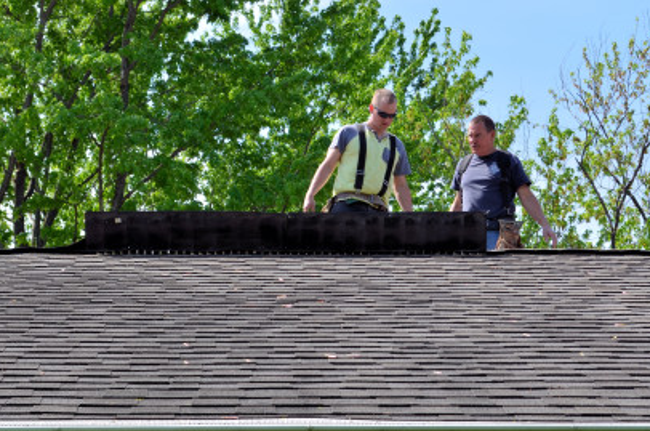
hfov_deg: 20.1
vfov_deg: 13.4
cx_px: 317
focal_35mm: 102
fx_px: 1831
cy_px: 252
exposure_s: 1/125
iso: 110
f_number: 11
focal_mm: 55
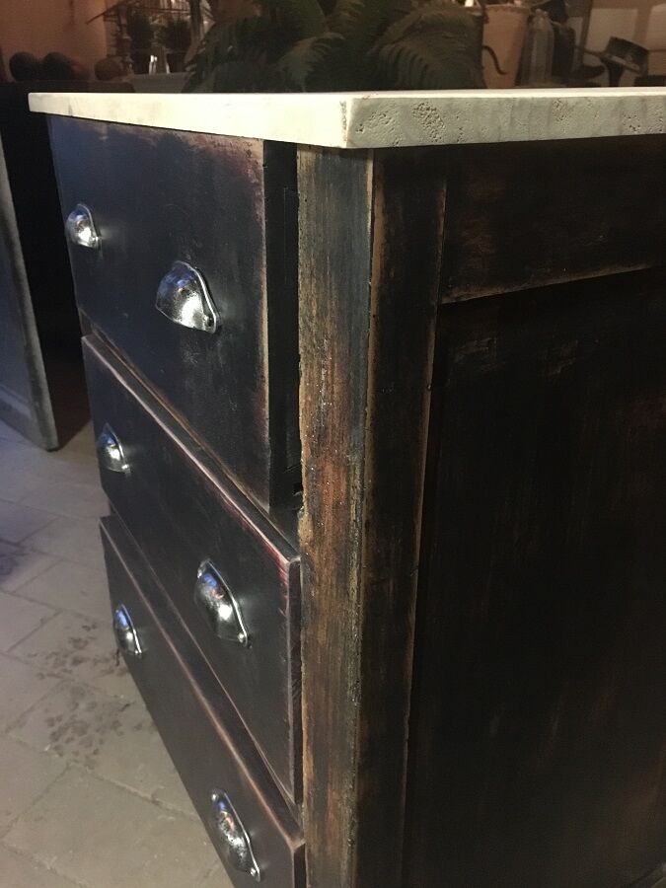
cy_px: 444
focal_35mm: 29
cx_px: 333
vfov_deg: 61.7
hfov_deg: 48.2
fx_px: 744
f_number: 2.2
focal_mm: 4.15
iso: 800
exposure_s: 1/17
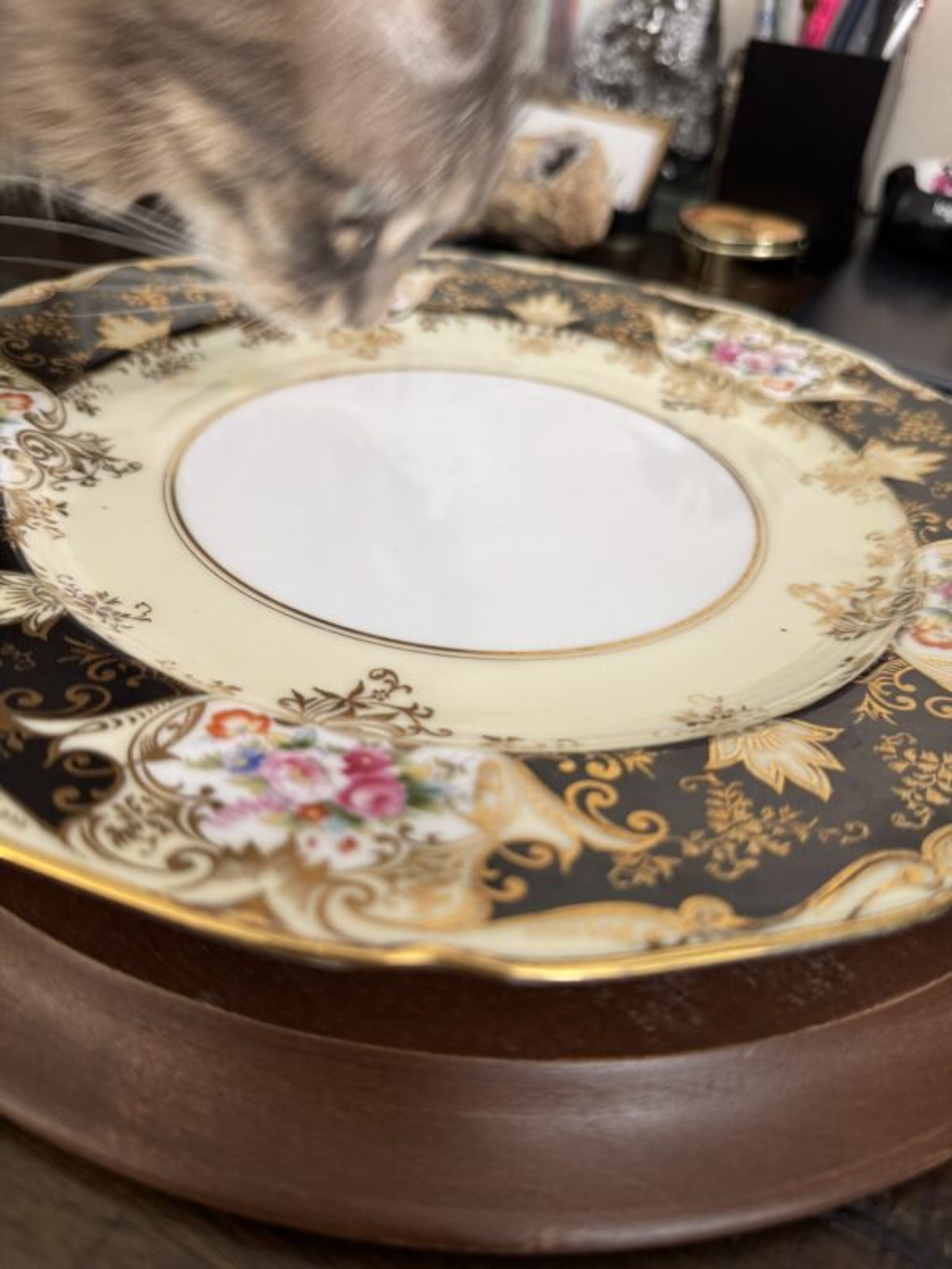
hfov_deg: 56.8
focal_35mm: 24
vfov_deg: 71.6
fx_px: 880
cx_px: 476
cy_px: 634
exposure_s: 1/60
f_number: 1.78
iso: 200
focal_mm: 6.76
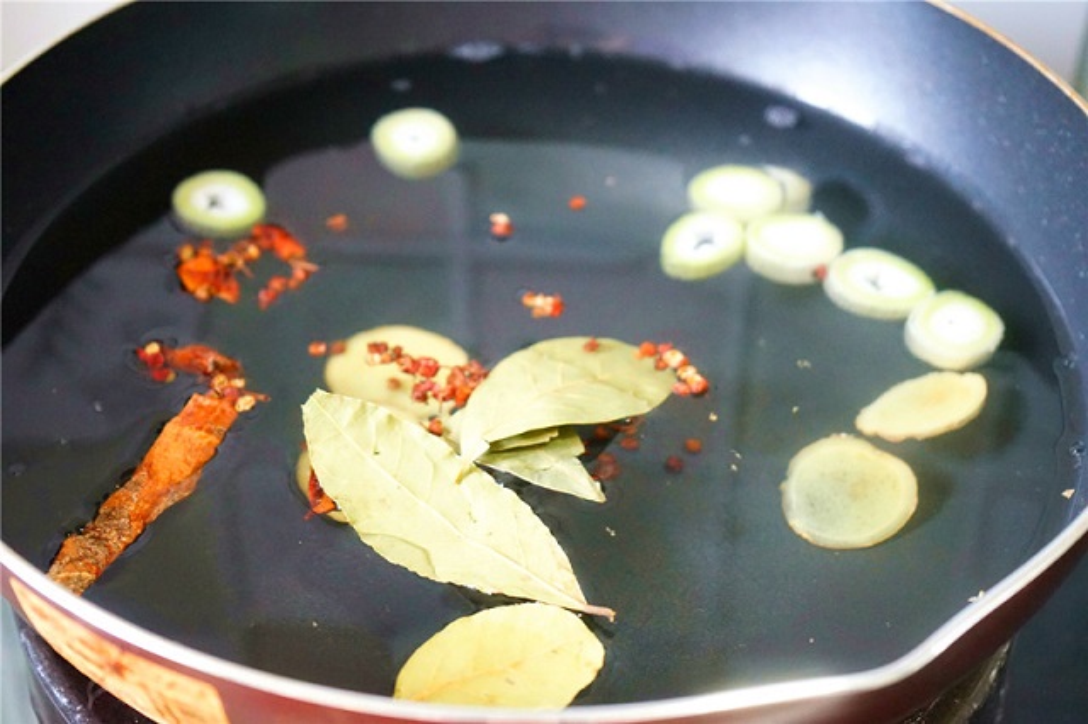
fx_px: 1843
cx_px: 544
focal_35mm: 61
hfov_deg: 32.9
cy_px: 362
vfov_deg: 22.2
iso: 6400
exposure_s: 1/25
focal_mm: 61
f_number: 5.6
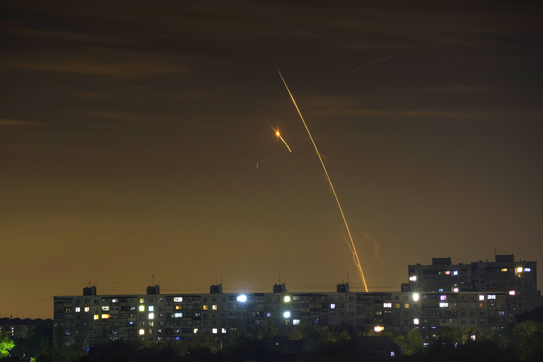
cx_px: 272
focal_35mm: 170
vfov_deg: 8.1
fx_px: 2564
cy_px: 181
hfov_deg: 12.1
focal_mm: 170
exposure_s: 318
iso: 100
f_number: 5
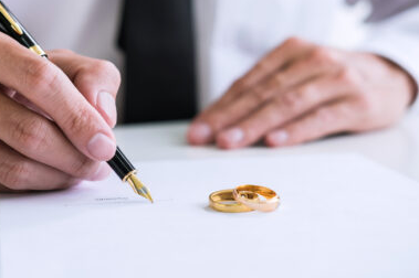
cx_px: 171
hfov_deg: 28.8
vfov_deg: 19.4
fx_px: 814
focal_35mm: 70
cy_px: 144
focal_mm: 35
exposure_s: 1/125
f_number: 2.8
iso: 200
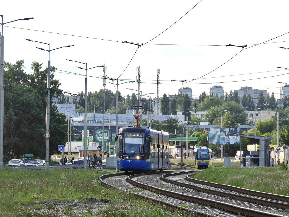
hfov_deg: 9.9
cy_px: 108
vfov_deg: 7.4
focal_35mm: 200
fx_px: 1670
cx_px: 144
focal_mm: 35.7
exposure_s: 1/125
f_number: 4.5
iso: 100
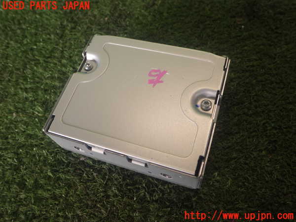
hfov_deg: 58.4
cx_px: 148
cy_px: 111
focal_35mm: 31
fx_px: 265
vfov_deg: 45.4
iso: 125
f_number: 3.1
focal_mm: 5.5
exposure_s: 1/45
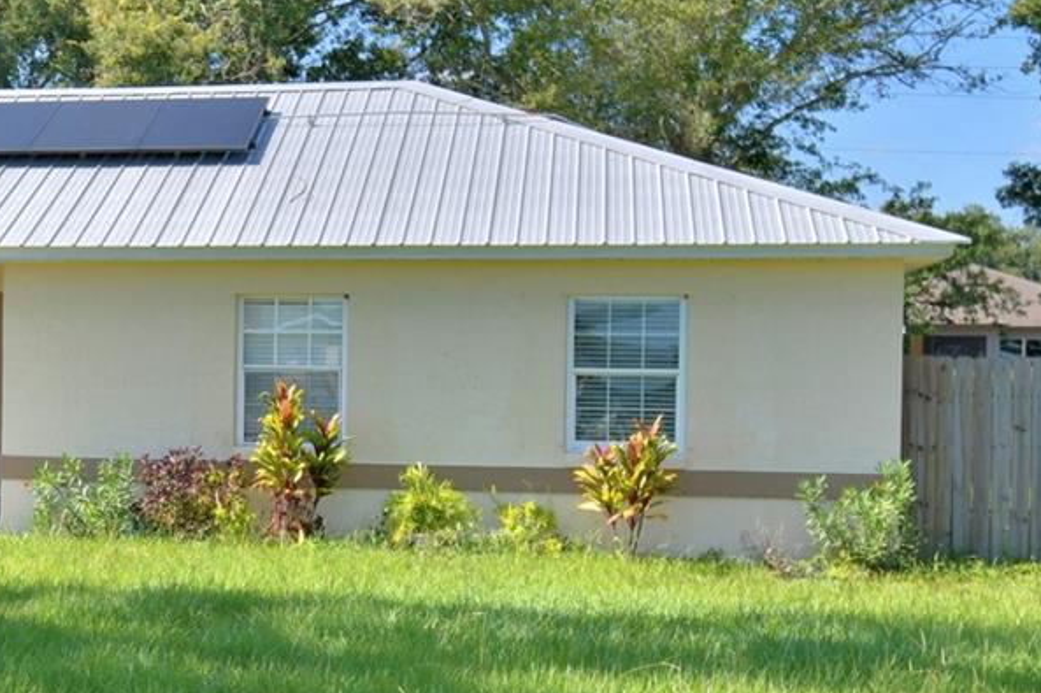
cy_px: 398
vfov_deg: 16.8
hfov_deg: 23.9
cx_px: -23
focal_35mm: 81
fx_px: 2341
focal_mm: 20
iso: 100
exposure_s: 1/500
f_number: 5.6
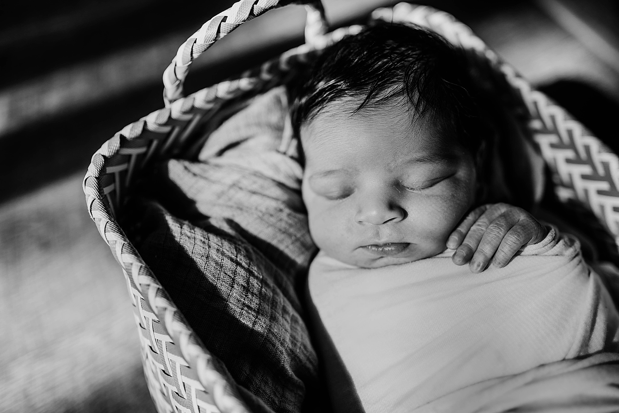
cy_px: 206
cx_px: 310
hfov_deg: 54.4
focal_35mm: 35
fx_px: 602
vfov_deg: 37.9
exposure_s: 1/320
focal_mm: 35
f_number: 1.8
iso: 160
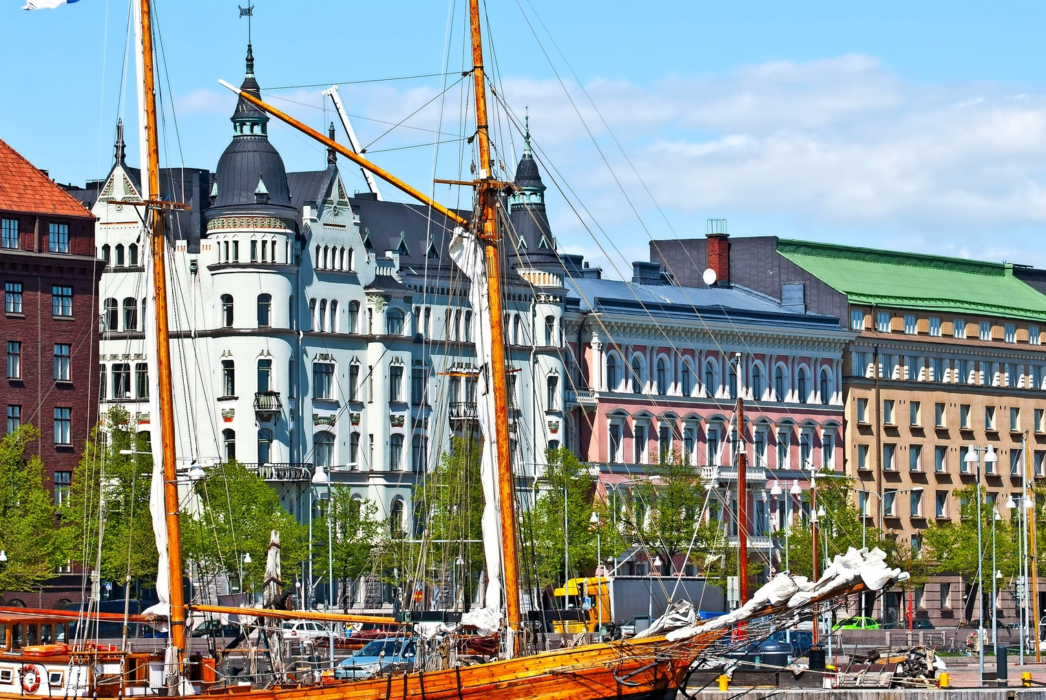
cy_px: 311
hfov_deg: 11.3
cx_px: 525
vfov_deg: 7.6
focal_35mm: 182
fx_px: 5295
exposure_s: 1/320
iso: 100
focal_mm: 90
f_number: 8
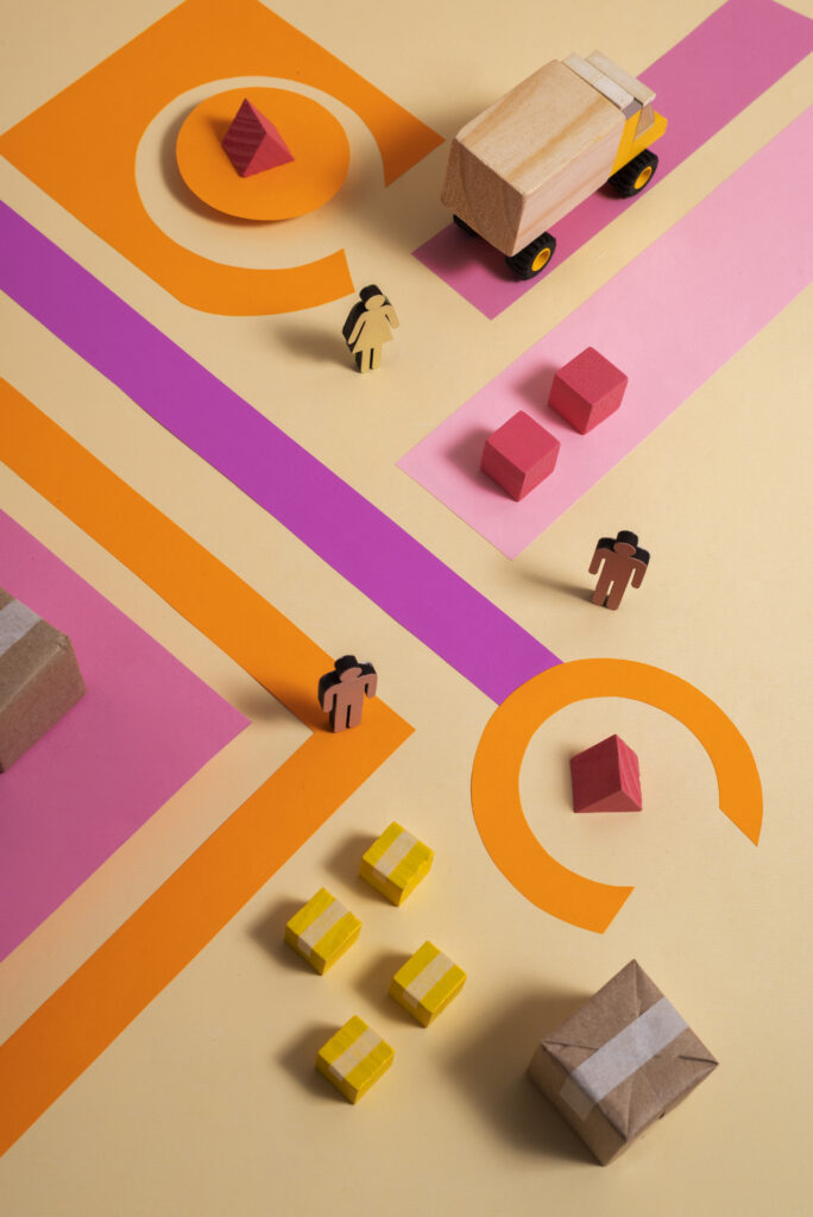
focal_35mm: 50
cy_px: 608
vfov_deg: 39.6
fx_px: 1691
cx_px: 406
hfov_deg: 27.0
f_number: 13
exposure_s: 1/125
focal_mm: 50
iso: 200
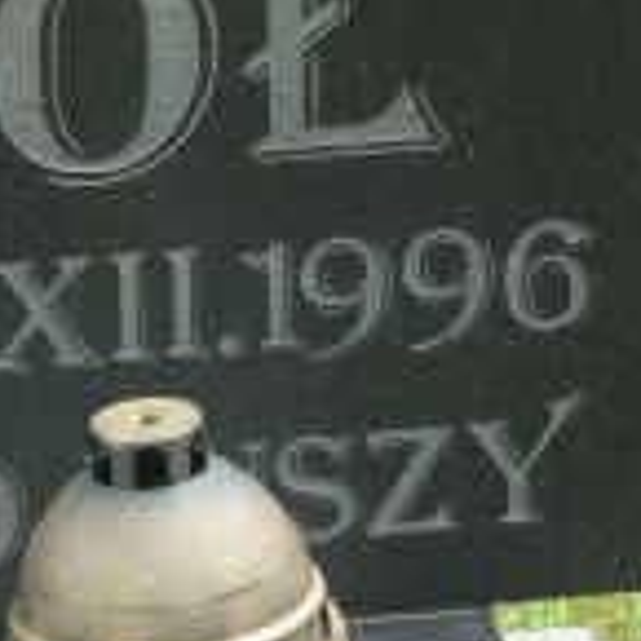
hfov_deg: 5.0
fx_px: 7333
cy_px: -9
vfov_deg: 5.0
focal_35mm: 350
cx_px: -57
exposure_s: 1/100
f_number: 4.3
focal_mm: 14.7
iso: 160
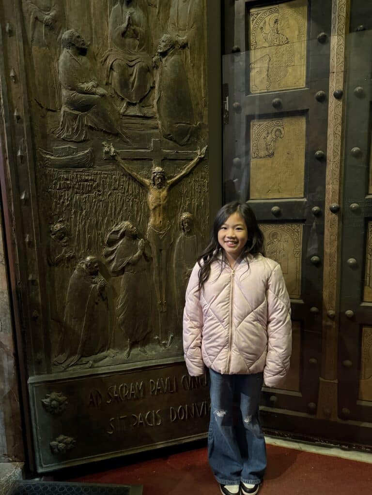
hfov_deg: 56.8
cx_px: 186
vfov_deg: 71.6
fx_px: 344
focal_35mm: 24
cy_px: 248
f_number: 1.78
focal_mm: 6.76
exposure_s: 1/25
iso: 1250
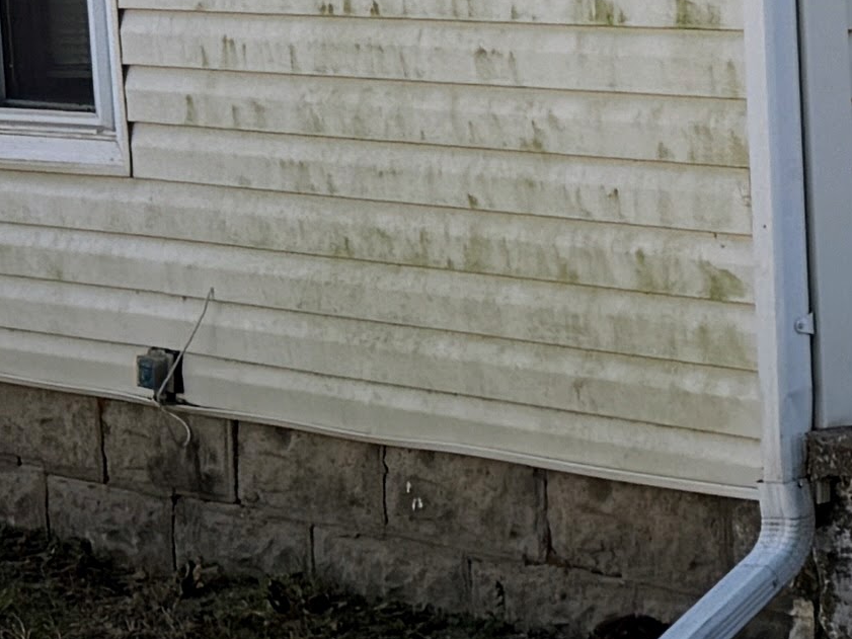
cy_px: 100
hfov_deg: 10.2
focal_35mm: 163
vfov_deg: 9.1
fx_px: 4012
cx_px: 2162
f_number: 1.78
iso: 80
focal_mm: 6.76
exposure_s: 1/3759
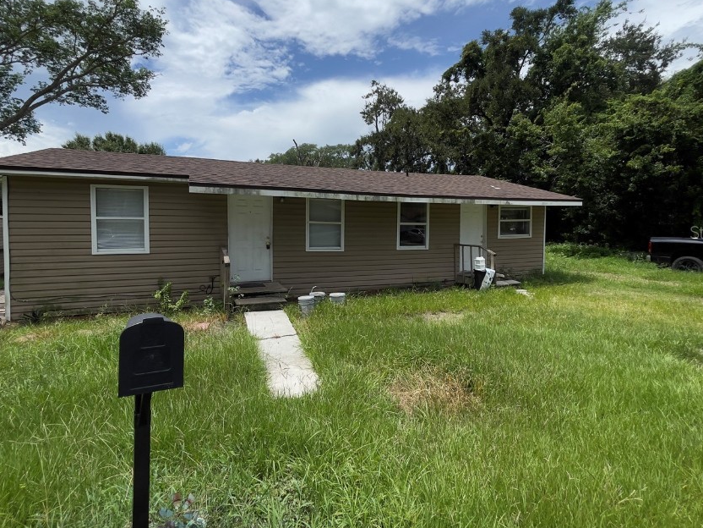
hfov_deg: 94.4
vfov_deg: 77.8
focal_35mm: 16
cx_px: 337
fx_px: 325
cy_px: 232
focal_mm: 1.54
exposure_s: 1/1497
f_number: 2.4
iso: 25
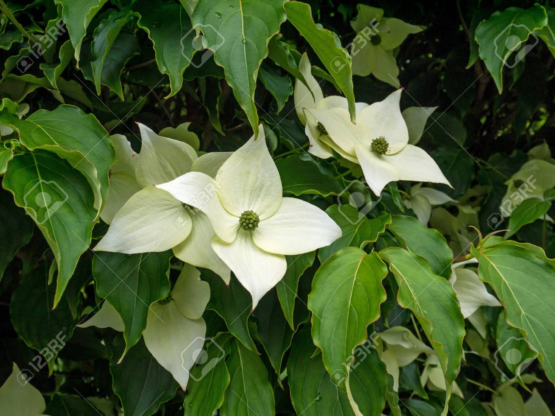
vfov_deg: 41.8
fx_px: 545
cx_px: 278
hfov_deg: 54.0
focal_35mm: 34
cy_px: 208
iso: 160
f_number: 8
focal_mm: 17
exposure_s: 1/125
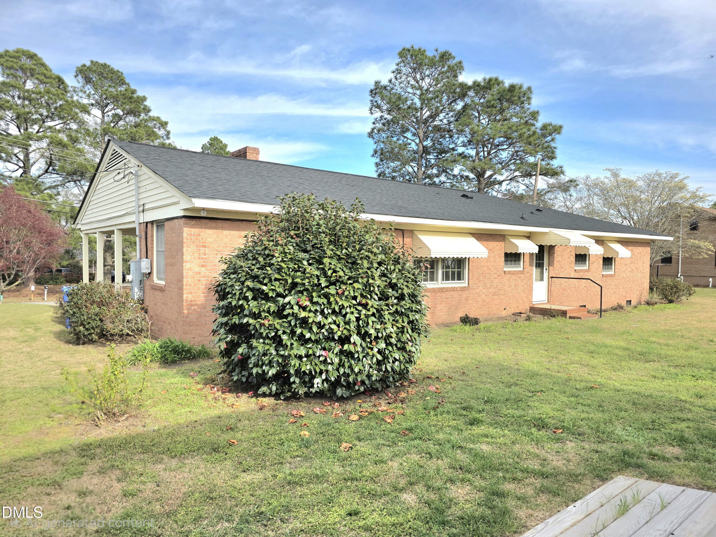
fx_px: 476
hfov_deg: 73.9
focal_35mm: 23
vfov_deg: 58.9
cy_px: 268
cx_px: 358
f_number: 1.7
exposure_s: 1/5000
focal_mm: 6.3
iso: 80
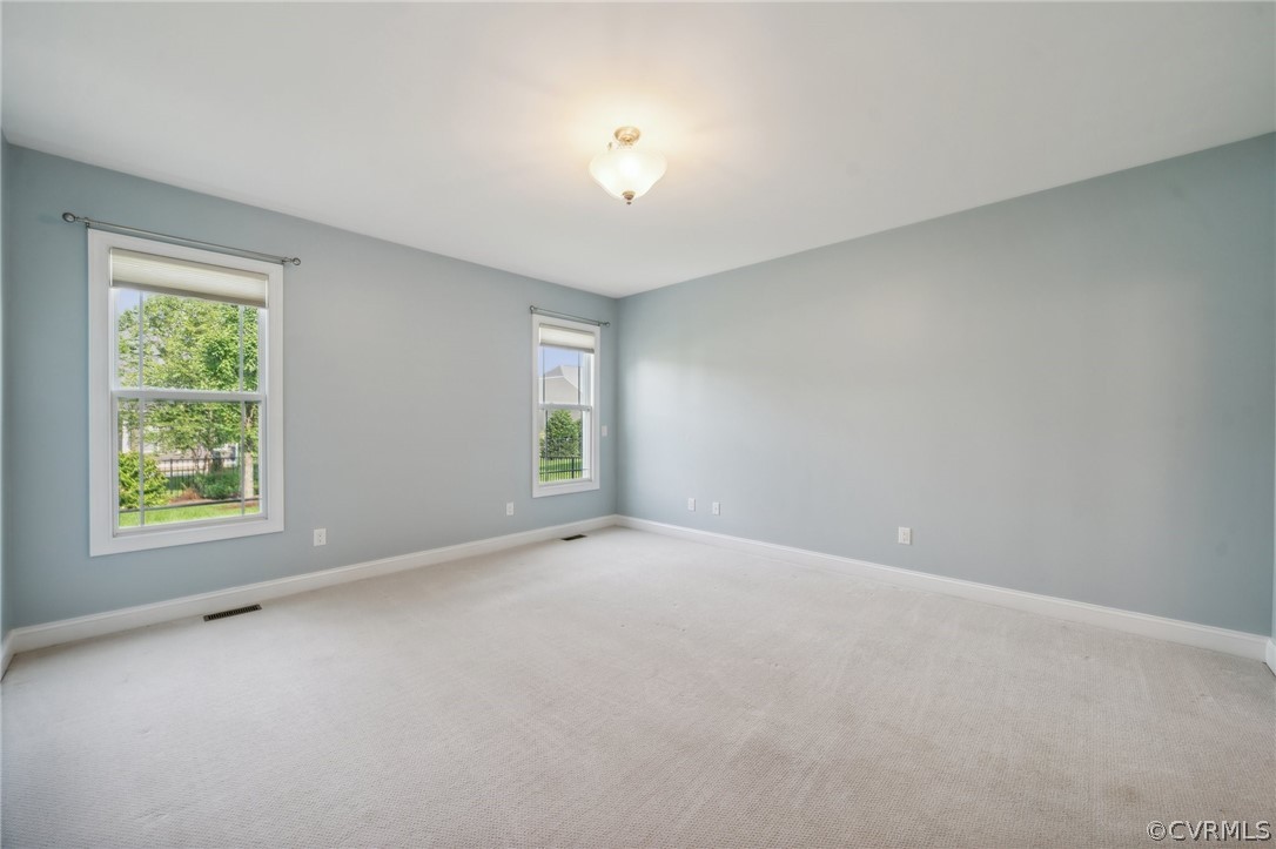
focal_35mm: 13
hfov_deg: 108.4
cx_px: 638
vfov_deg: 85.4
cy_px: 424
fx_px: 461
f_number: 7.1
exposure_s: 1/15
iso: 160
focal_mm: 13
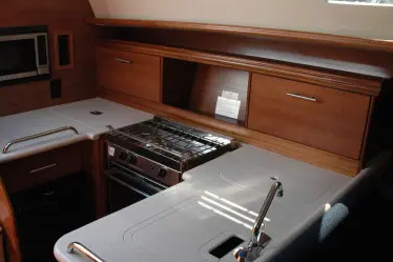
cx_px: 185
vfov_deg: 36.8
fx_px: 393
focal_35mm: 36
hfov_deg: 53.1
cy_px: 134
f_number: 8
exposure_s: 1/200
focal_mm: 18
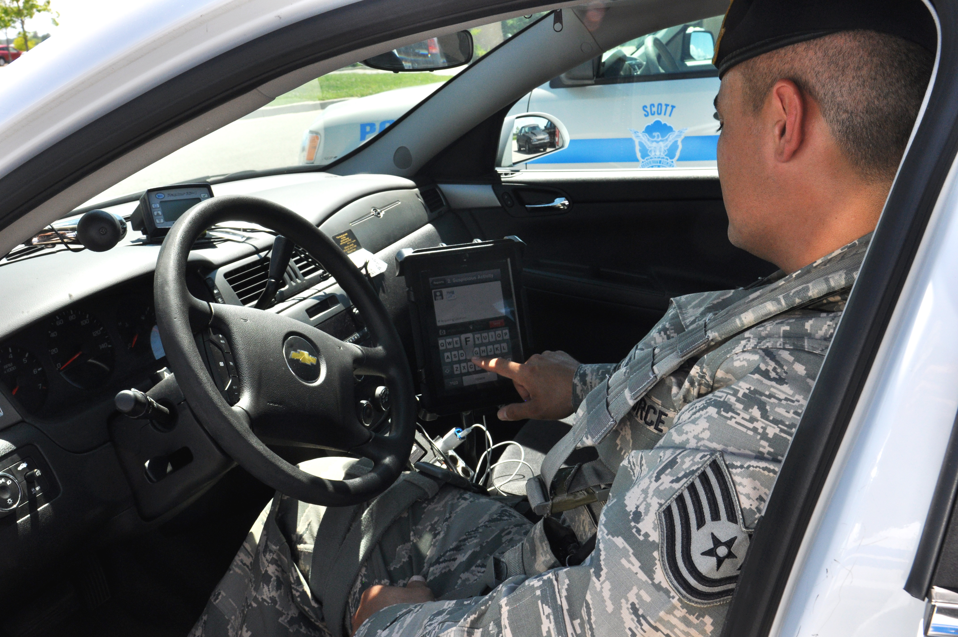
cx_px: 479
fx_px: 957
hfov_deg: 53.2
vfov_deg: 36.8
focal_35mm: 36
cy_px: 318
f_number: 8
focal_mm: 24
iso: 500
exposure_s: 1/250
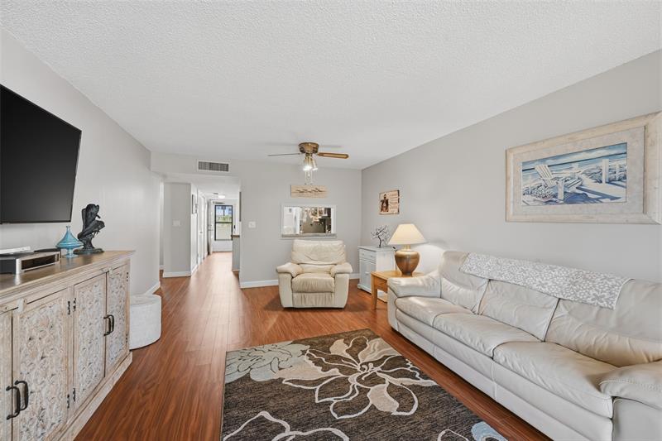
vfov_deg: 81.2
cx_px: 331
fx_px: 257
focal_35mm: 14
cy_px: 220
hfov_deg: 104.3
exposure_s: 1/40
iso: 400
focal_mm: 14
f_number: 8
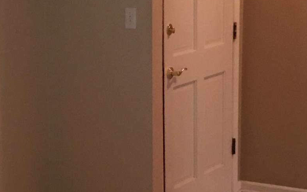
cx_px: 60
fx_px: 987
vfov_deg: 11.0
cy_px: 179
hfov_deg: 17.5
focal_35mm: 118
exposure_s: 1/15
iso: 80
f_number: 2.2
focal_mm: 4.15
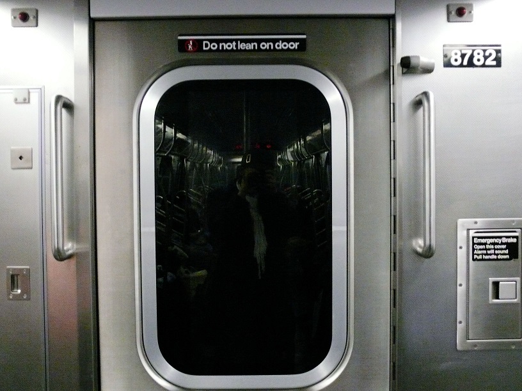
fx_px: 633
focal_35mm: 42
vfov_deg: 34.3
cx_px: 261
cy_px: 196
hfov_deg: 44.8
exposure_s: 1/30
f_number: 2.8
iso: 800
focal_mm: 8.7
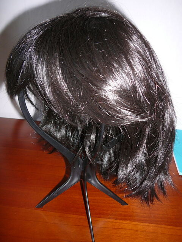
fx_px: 245
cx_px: 91
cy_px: 121
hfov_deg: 40.7
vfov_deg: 52.6
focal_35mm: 35
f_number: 2.8
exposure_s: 1/30
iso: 80
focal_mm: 5.2
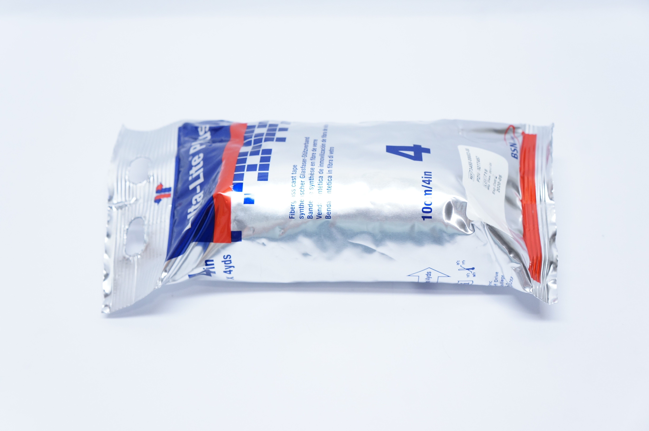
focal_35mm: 46
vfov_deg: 28.9
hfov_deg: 42.4
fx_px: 837
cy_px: 216
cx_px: 324
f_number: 6.3
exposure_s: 1/50
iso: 800
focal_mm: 31
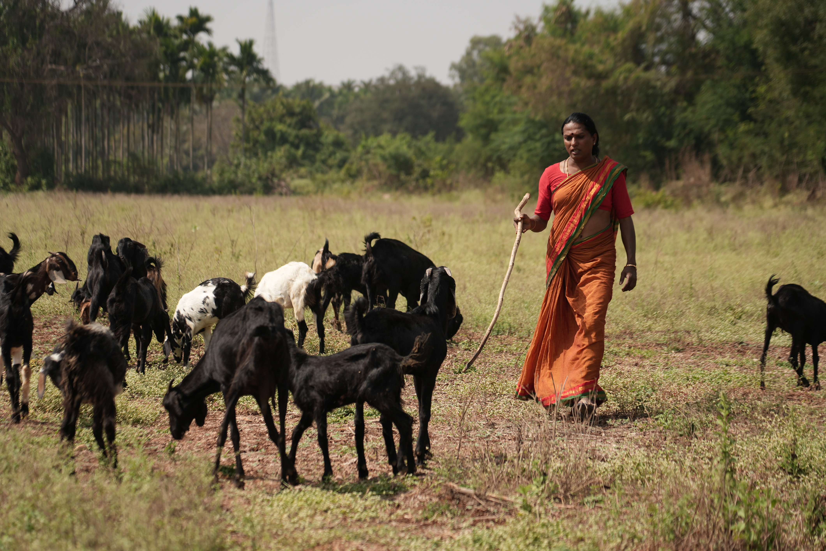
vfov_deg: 13.1
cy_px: 276
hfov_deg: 19.4
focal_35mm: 105
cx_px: 413
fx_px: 2410
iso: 160
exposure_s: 1/1600
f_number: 4
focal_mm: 105
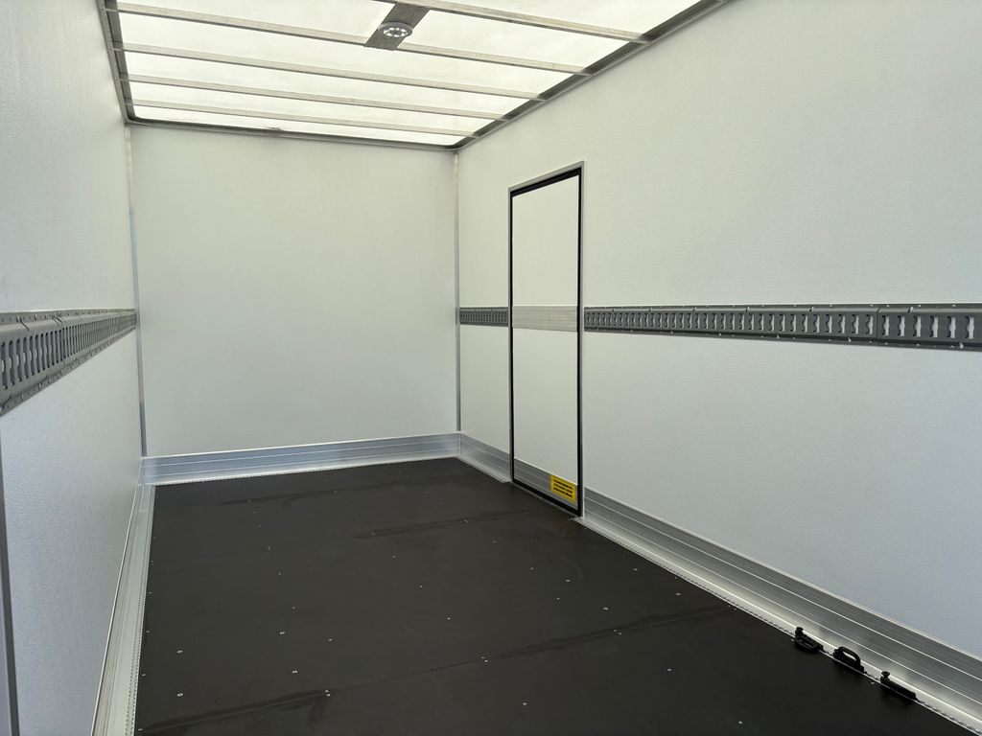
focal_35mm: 26
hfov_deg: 67.3
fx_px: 738
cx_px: 491
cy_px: 368
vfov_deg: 53.1
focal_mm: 5.96
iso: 50
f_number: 1.6
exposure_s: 1/3279
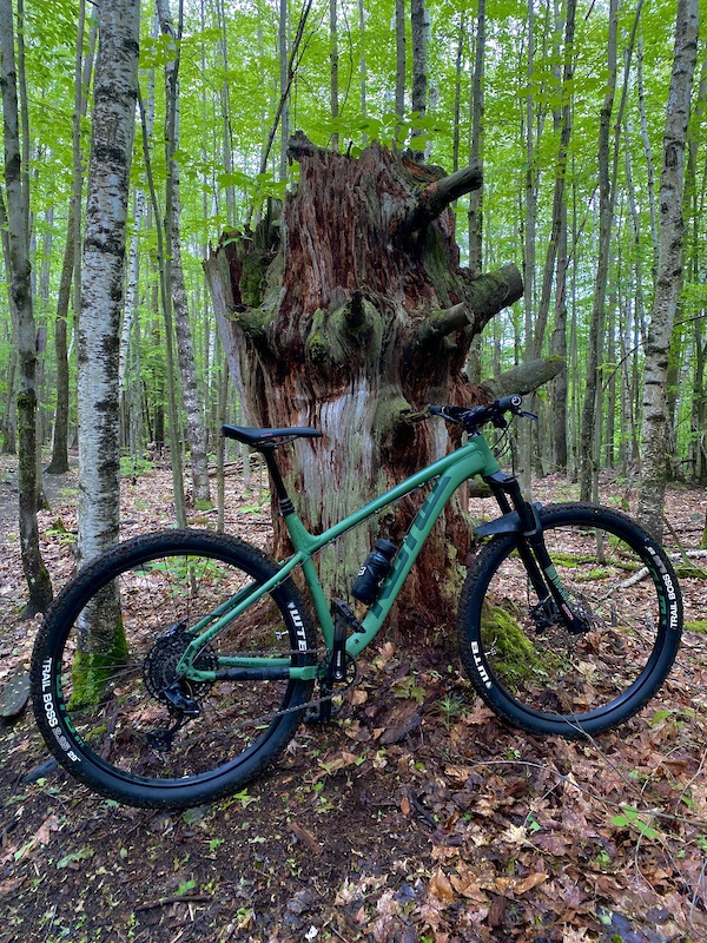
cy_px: 472
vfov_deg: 67.3
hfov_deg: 53.1
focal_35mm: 26
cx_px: 354
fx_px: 708
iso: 64
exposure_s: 1/121
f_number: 1.8
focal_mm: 4.25
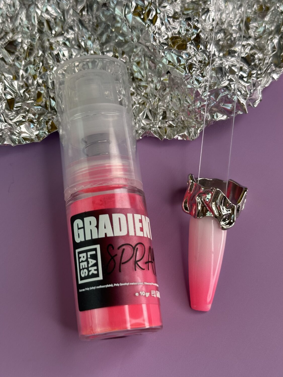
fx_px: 523
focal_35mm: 48
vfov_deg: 39.7
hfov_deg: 30.3
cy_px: 188
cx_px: 142
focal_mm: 6.86
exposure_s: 1/642
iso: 64
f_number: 1.78
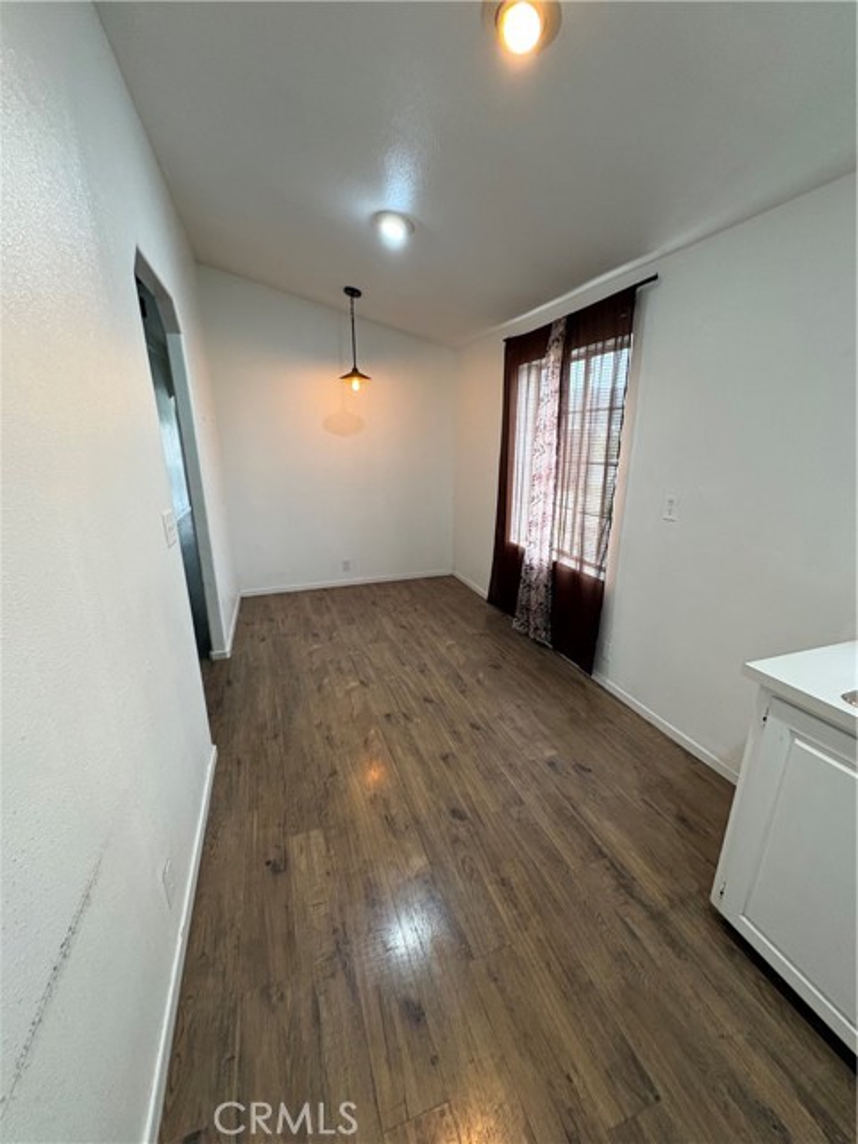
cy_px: 572
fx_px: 463
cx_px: 429
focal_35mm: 14
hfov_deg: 85.7
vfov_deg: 102.1
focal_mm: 2.22
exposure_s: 1/60
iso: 250
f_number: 2.2
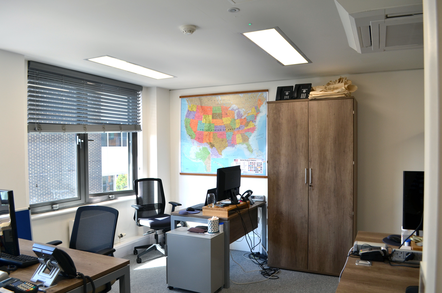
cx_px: 221
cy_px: 146
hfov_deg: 67.5
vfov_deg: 47.7
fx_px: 331
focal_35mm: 27
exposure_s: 1/125
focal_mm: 18
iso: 200
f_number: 5.6
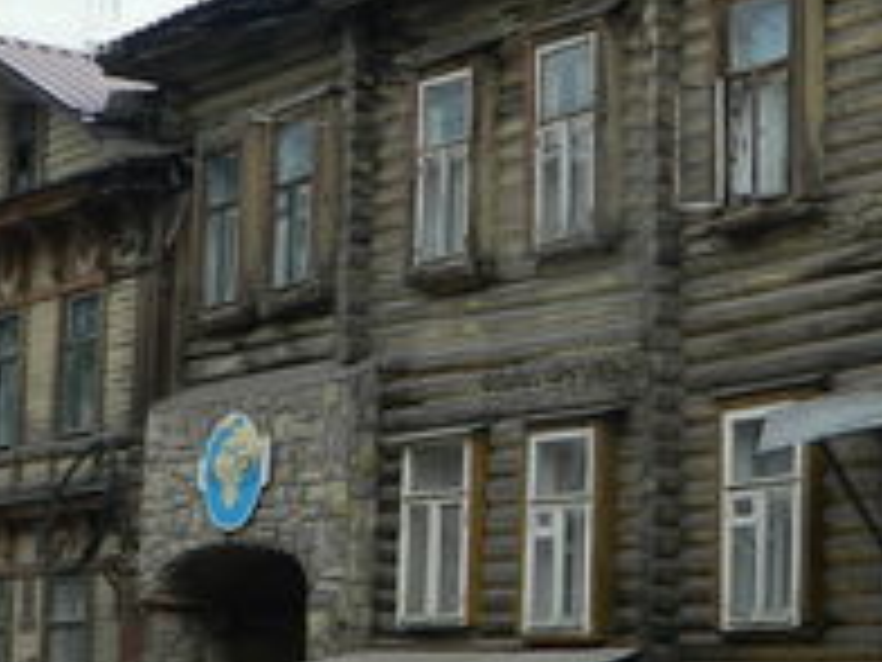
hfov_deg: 21.3
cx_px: 677
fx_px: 2319
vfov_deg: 16.2
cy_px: 263
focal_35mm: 91
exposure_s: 1/200
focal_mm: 5.6
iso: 80
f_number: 3.2
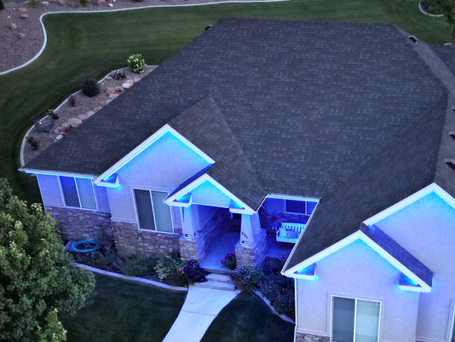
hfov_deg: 40.7
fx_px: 605
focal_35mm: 46
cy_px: 269
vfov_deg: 30.8
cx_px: 306
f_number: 1.7
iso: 2070
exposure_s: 1/5
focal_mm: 6.72
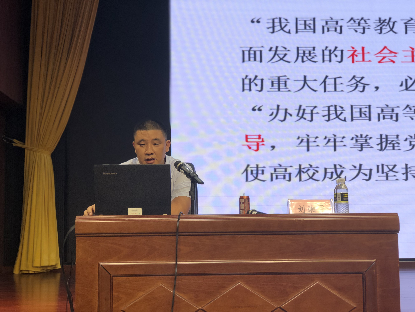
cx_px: 208
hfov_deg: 33.8
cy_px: 156
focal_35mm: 57
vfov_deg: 25.7
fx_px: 683
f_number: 2.8
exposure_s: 1/60
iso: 40
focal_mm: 6.6
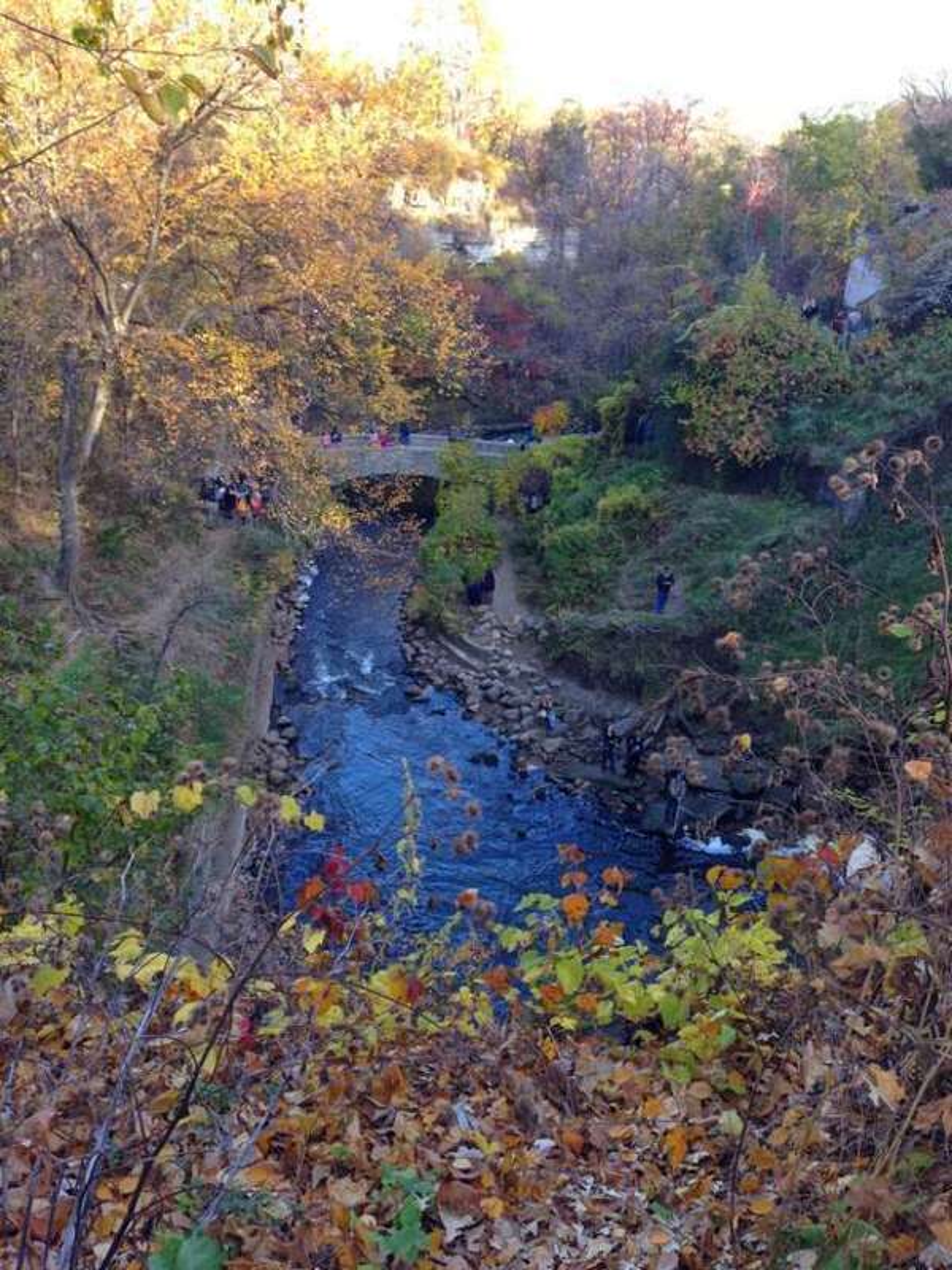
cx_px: 476
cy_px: 635
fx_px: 1210
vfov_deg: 55.4
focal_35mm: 33
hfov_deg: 42.9
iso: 50
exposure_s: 1/120
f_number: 2.4
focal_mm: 4.12
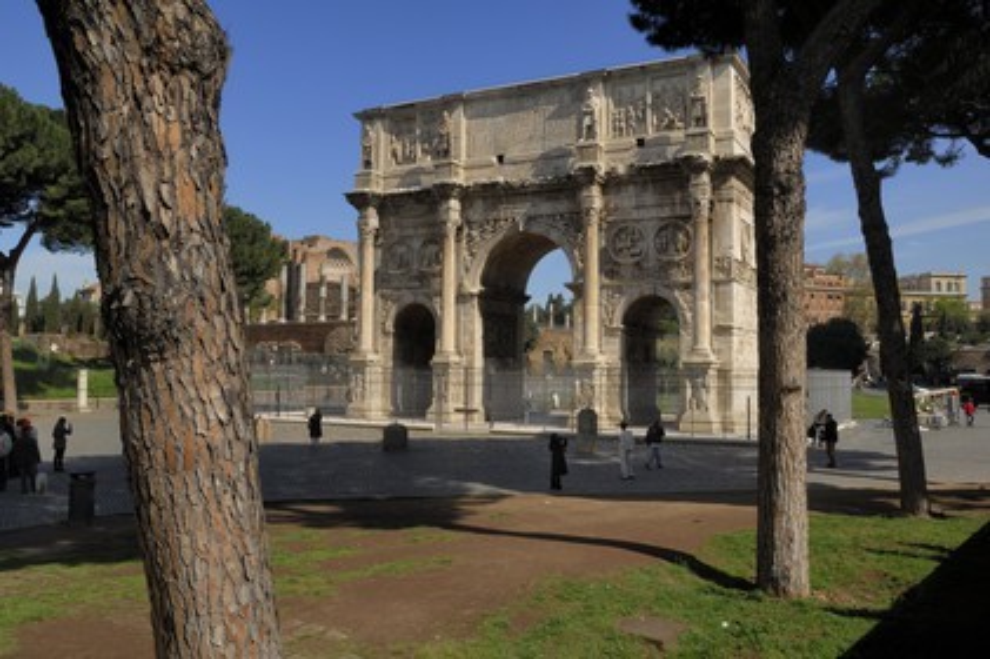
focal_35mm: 30
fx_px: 824
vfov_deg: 43.5
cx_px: 495
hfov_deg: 62.0
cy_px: 330
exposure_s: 1/60
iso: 100
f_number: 18
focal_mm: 20
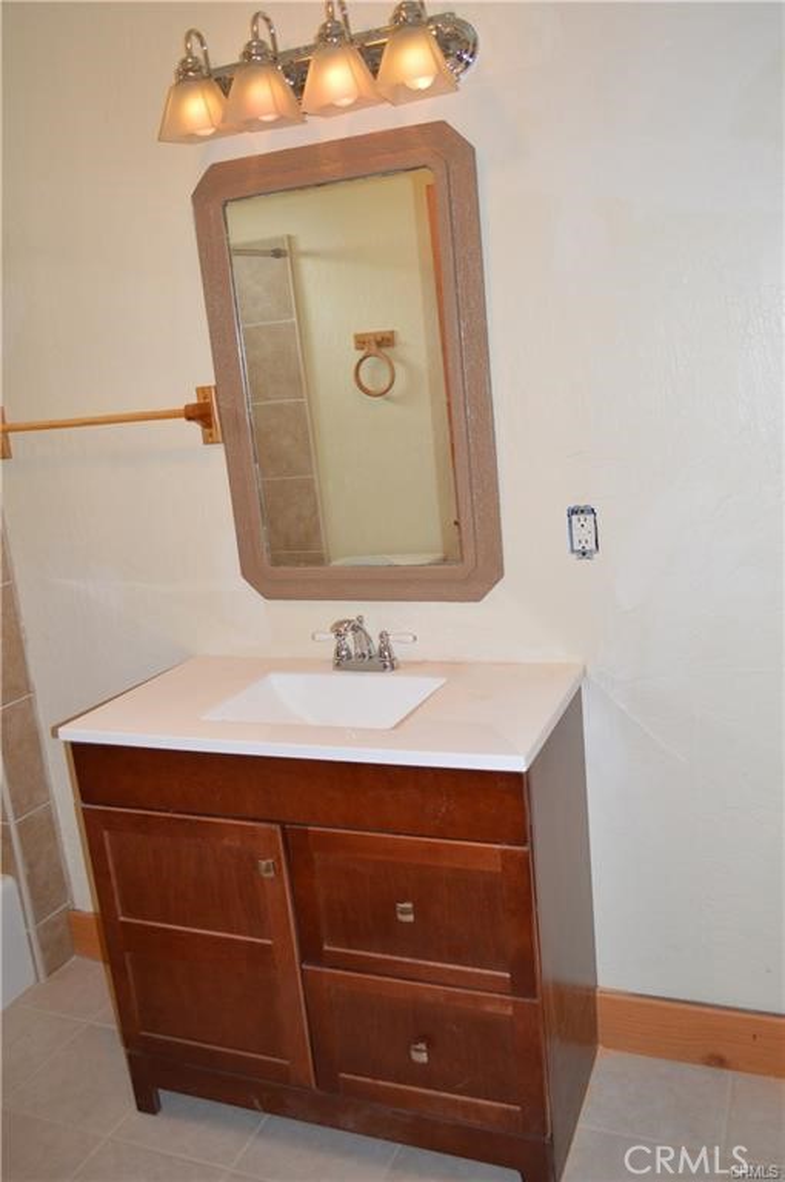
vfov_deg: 62.0
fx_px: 984
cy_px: 591
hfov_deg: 43.5
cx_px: 392
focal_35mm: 30
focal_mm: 20
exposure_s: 1/60
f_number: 3.8
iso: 500
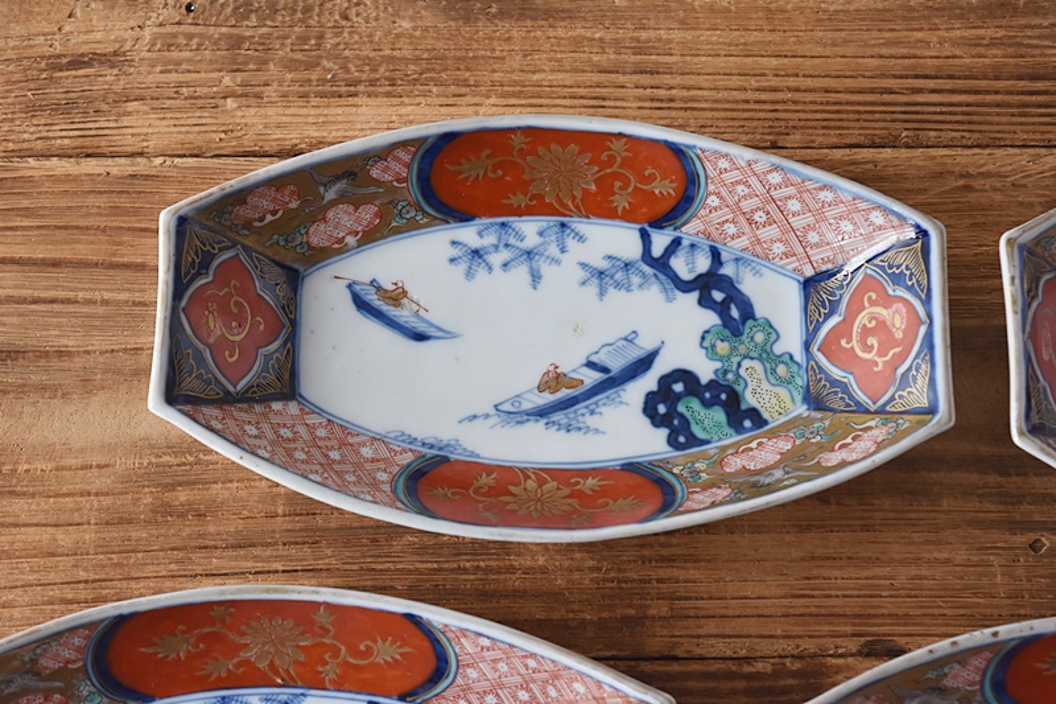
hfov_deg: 24.6
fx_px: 2419
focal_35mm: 82
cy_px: 352
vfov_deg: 16.5
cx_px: 528
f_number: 5.6
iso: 800
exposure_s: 1/20
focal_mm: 55
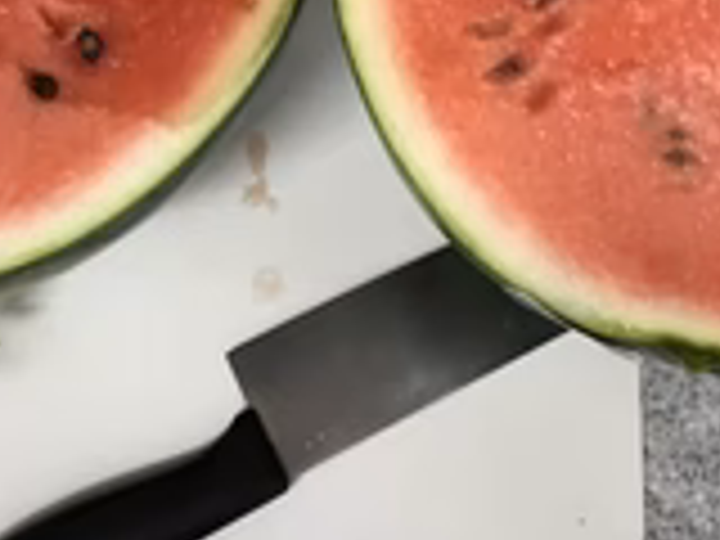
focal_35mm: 70
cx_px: 360
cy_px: 122
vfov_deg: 20.8
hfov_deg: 27.8
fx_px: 1456
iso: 50
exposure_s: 1/15
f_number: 1.8
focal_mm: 3.99
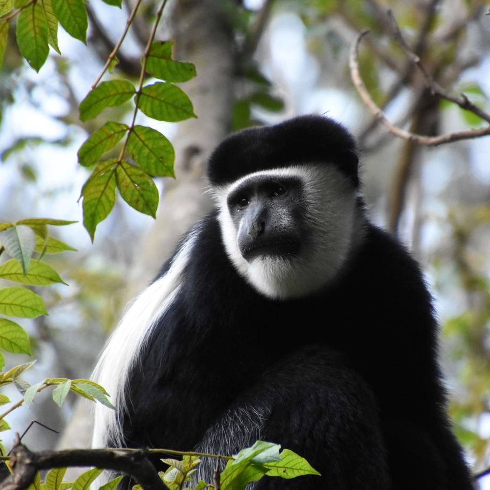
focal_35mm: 660
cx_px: 276
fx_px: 10570
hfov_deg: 2.7
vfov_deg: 2.7
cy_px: 259
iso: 3200
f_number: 6.3
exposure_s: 1/160
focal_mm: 300
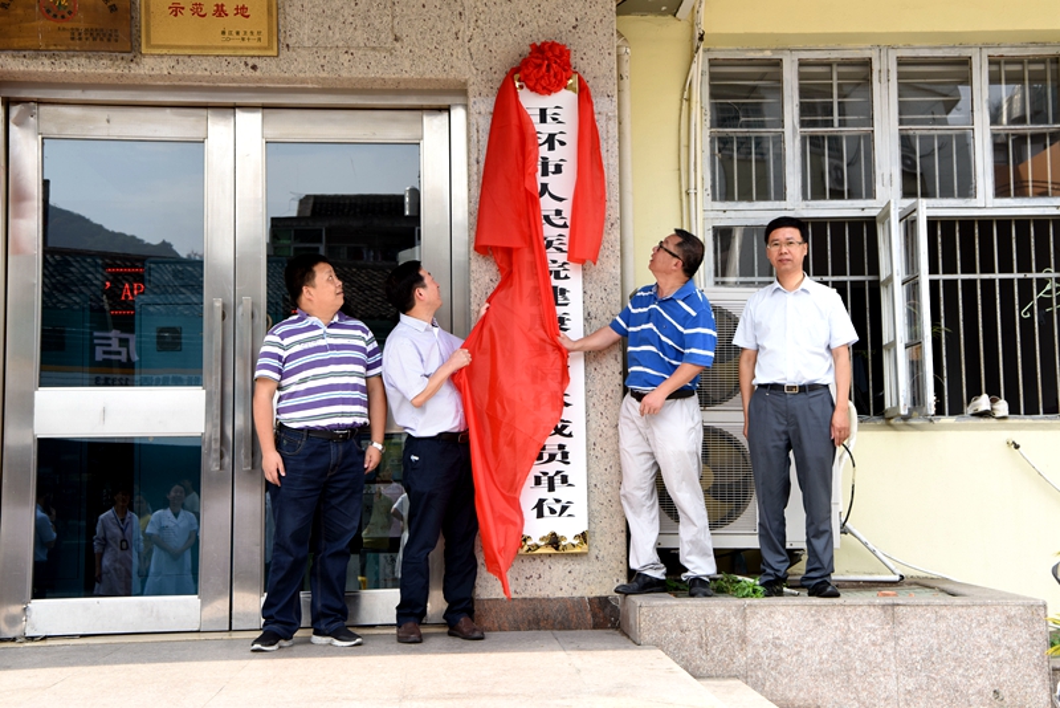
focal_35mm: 50
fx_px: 1473
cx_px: 530
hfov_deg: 39.6
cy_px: 354
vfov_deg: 27.0
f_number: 8
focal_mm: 50
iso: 400
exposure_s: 1/250
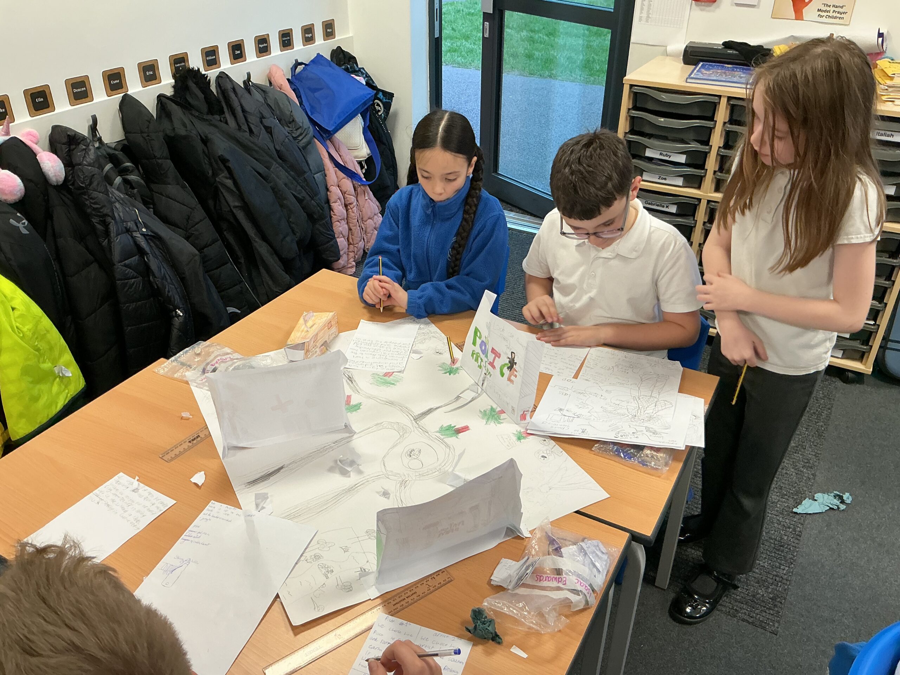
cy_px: 338
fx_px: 754
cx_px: 450
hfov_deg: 61.7
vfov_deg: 48.2
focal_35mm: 29
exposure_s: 1/60
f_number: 1.8
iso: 80
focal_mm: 3
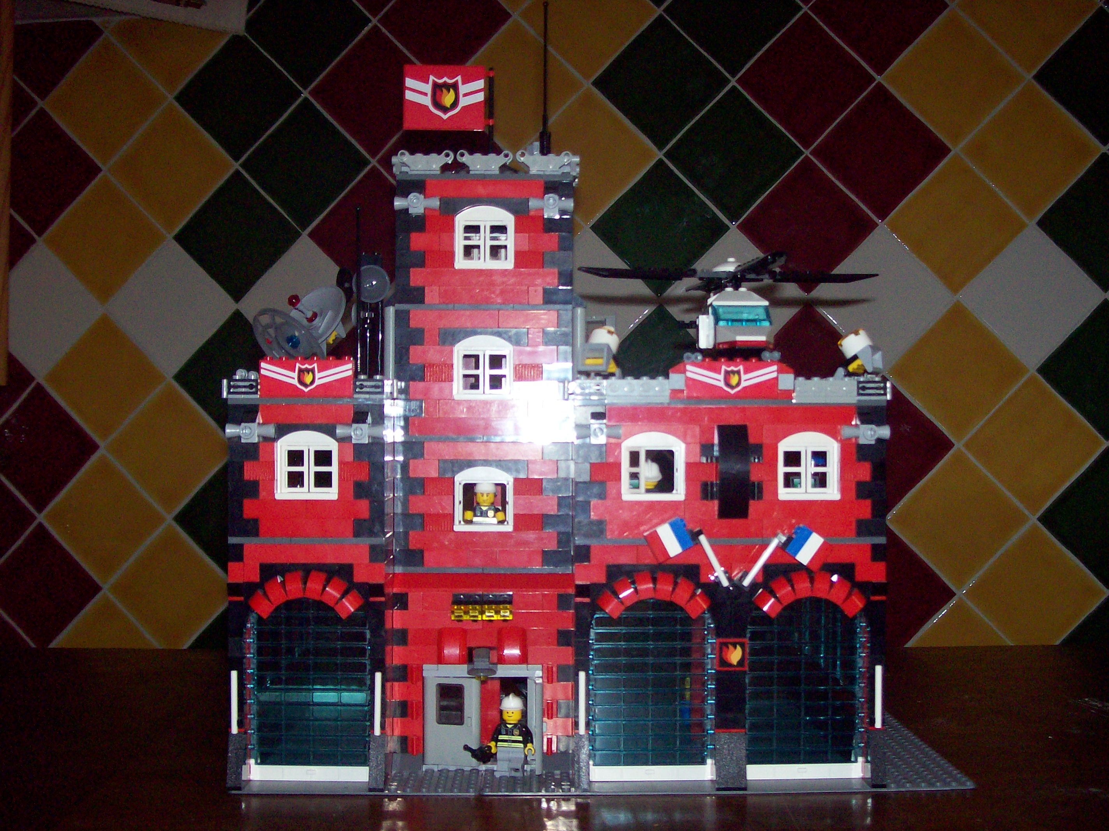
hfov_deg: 42.1
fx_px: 1441
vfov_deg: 32.2
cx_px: 554
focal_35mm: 45
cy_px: 416
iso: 140
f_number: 3
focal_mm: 7.6
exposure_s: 1/73.1
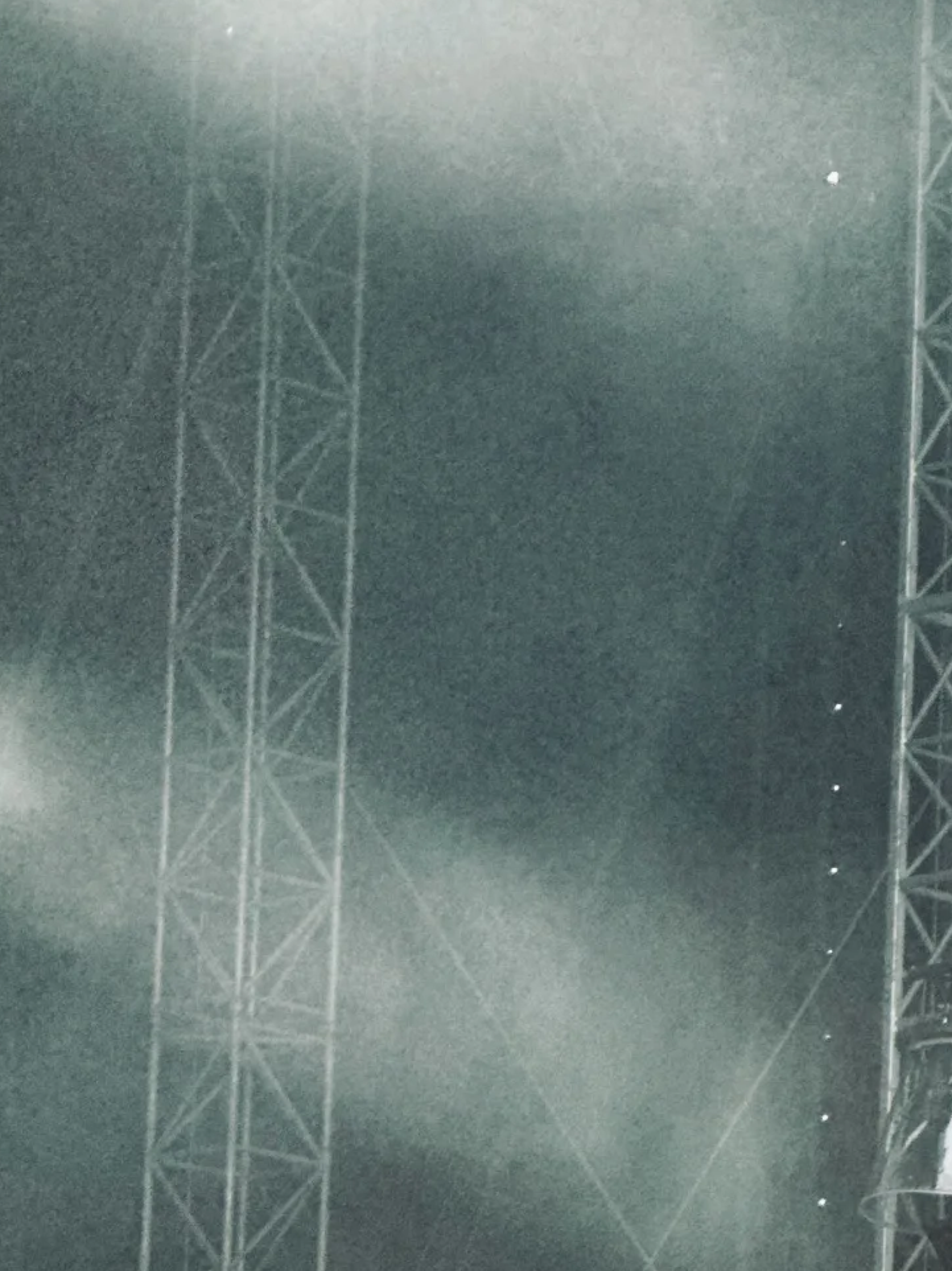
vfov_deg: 9.6
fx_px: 7520
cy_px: 1317
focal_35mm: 205
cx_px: 1171
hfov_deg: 7.2
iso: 160
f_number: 2.8
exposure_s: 1/120
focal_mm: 9
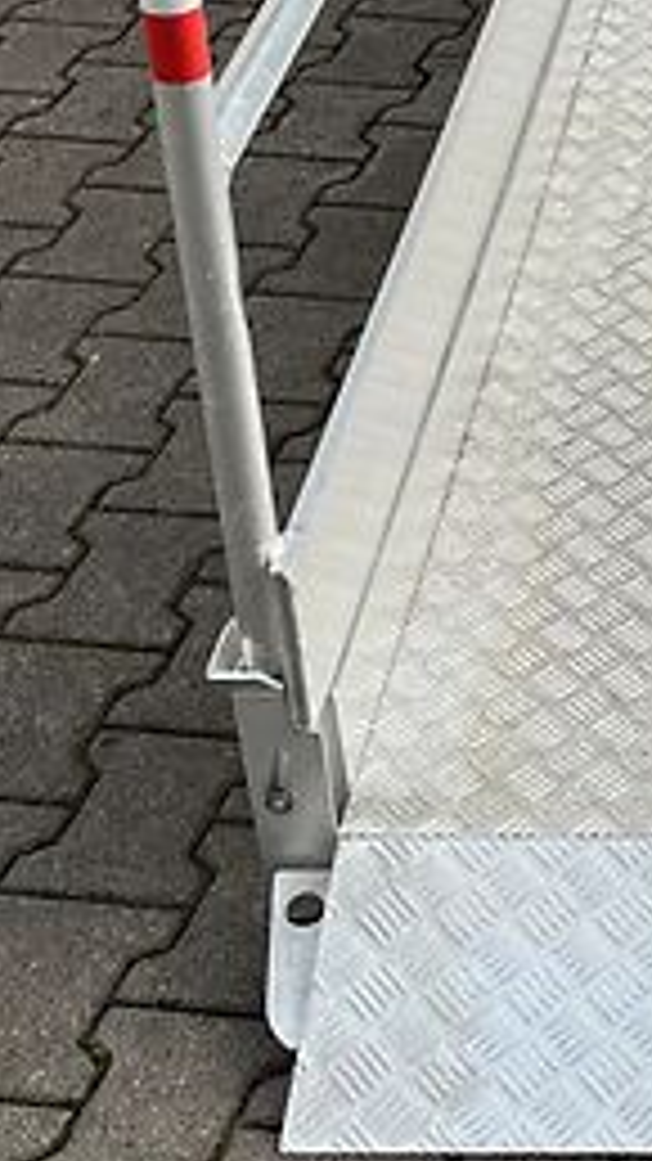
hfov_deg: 12.8
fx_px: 2706
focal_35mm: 88
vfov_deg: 23.7
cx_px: 1075
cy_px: 189
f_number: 1.6
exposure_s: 1/571
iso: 50
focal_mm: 5.1
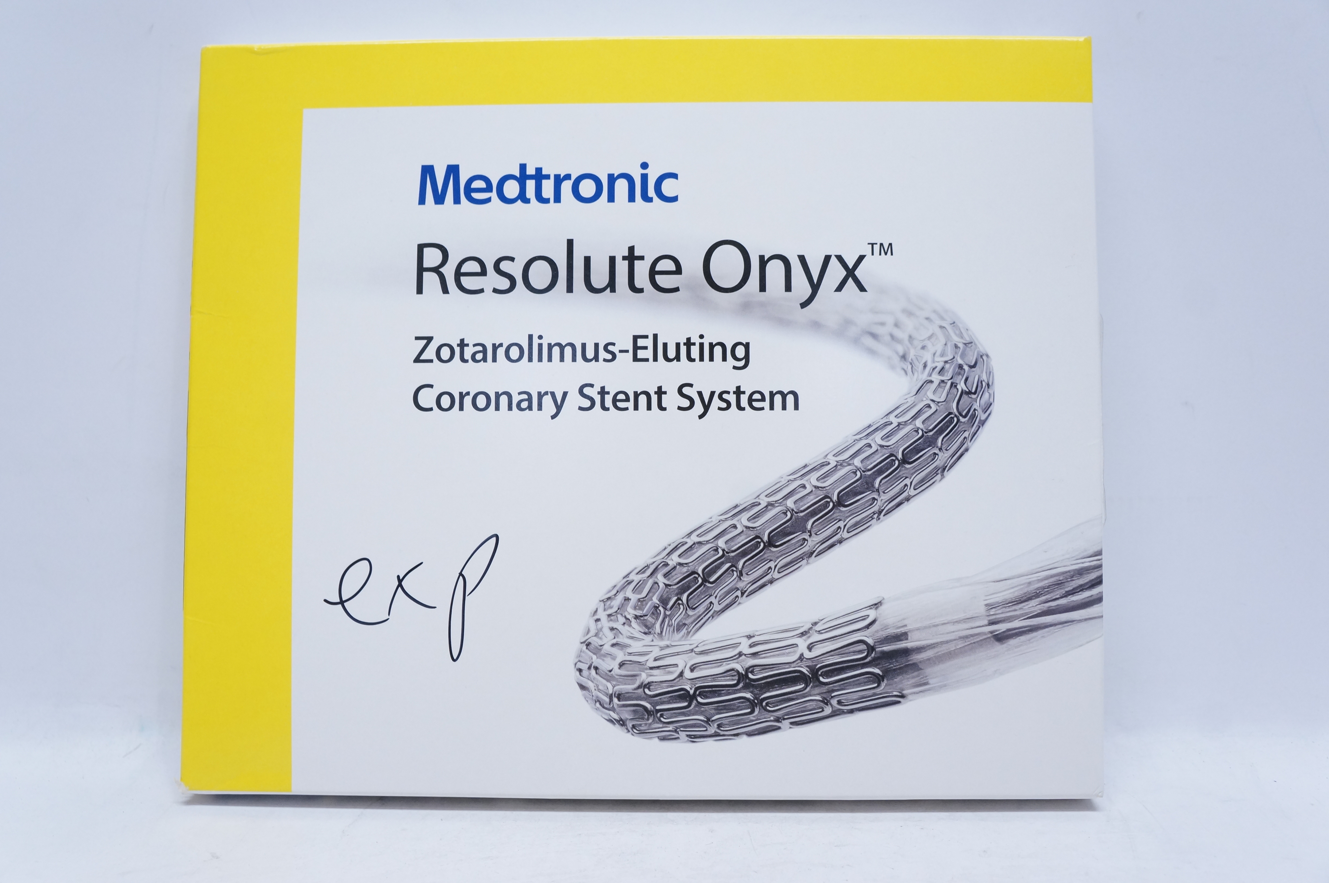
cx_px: 664
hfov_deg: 59.5
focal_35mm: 32
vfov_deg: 41.6
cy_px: 442
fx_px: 1162
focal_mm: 21
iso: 800
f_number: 5.6
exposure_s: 1/80
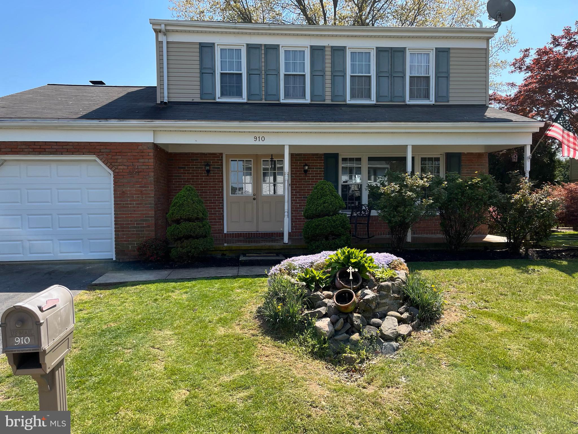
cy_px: 217
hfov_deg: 67.3
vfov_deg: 53.1
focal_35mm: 26
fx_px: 434
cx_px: 289
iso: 50
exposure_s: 1/1266
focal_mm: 5.1
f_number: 1.6
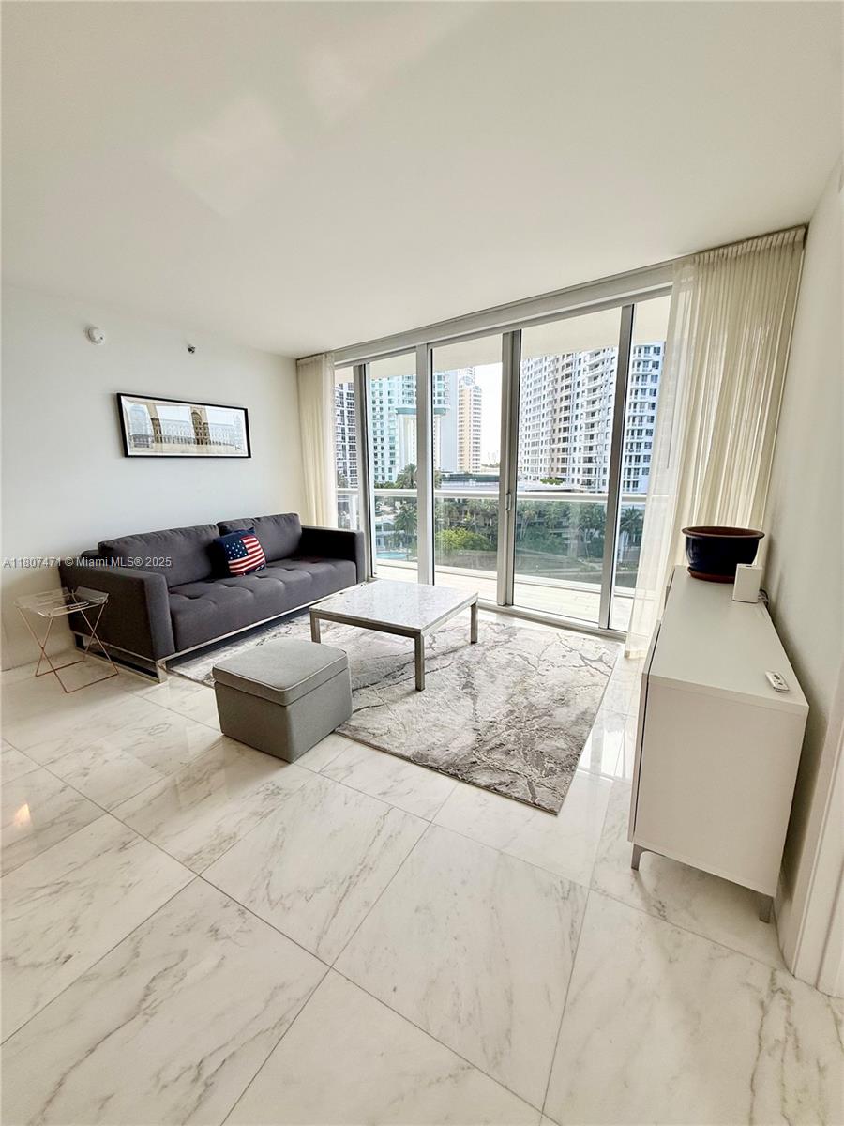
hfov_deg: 85.7
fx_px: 455
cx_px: 422
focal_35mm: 14
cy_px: 563
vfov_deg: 102.1
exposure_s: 1/240
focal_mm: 2.22
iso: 64
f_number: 2.2
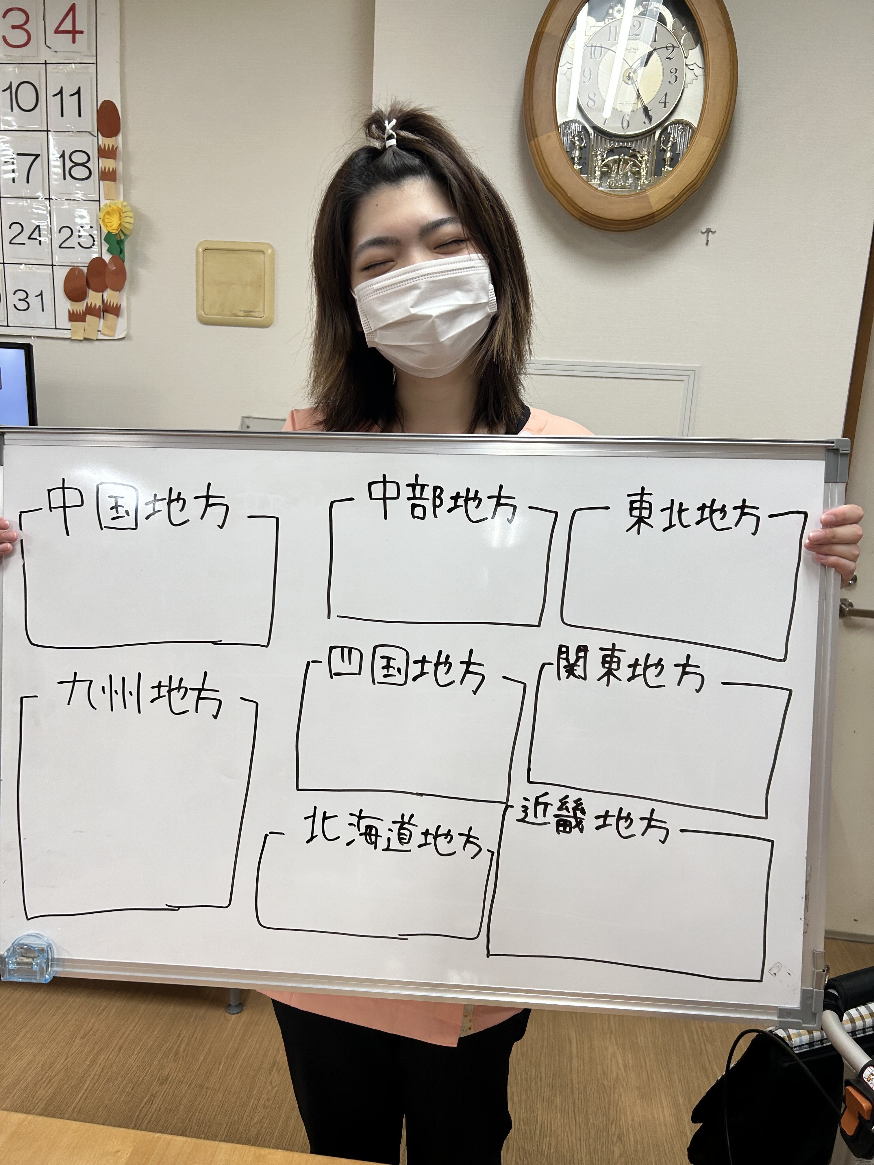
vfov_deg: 67.3
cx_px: 437
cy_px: 582
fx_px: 875
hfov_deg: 53.1
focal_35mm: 26
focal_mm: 5.7
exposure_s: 1/120
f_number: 1.5
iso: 100
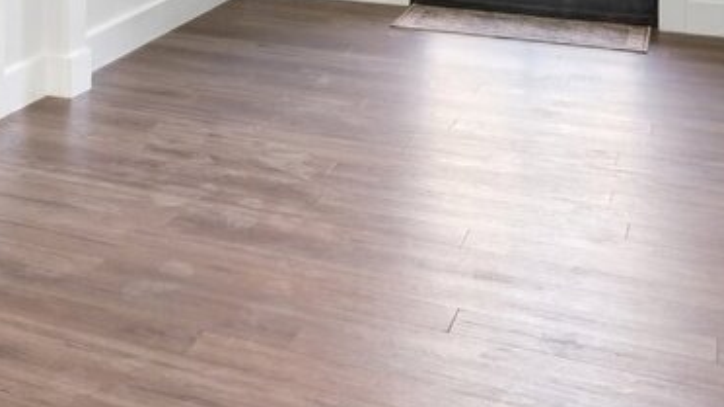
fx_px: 1401
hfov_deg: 21.3
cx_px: -516
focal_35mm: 73
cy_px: -247
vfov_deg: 15.0
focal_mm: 16
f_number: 8
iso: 400
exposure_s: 1/30
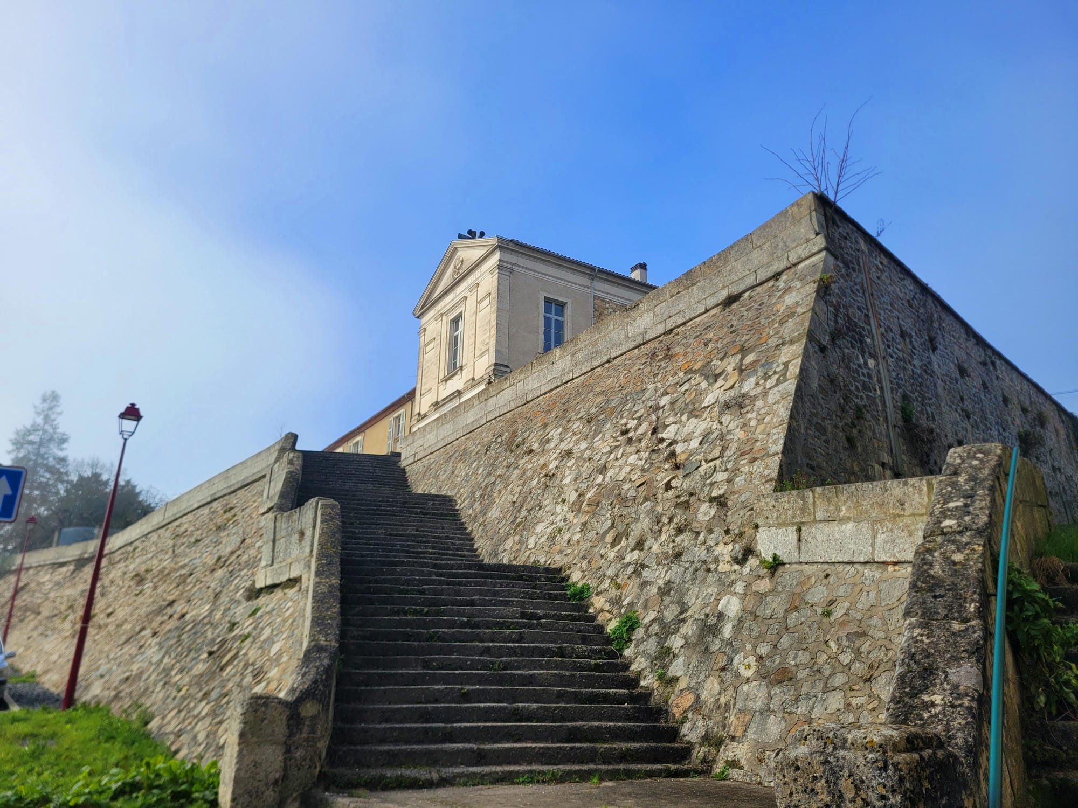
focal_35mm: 26
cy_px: 404
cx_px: 539
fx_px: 810
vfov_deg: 53.1
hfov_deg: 67.3
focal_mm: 5.4
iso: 40
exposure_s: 1/1925
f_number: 1.8
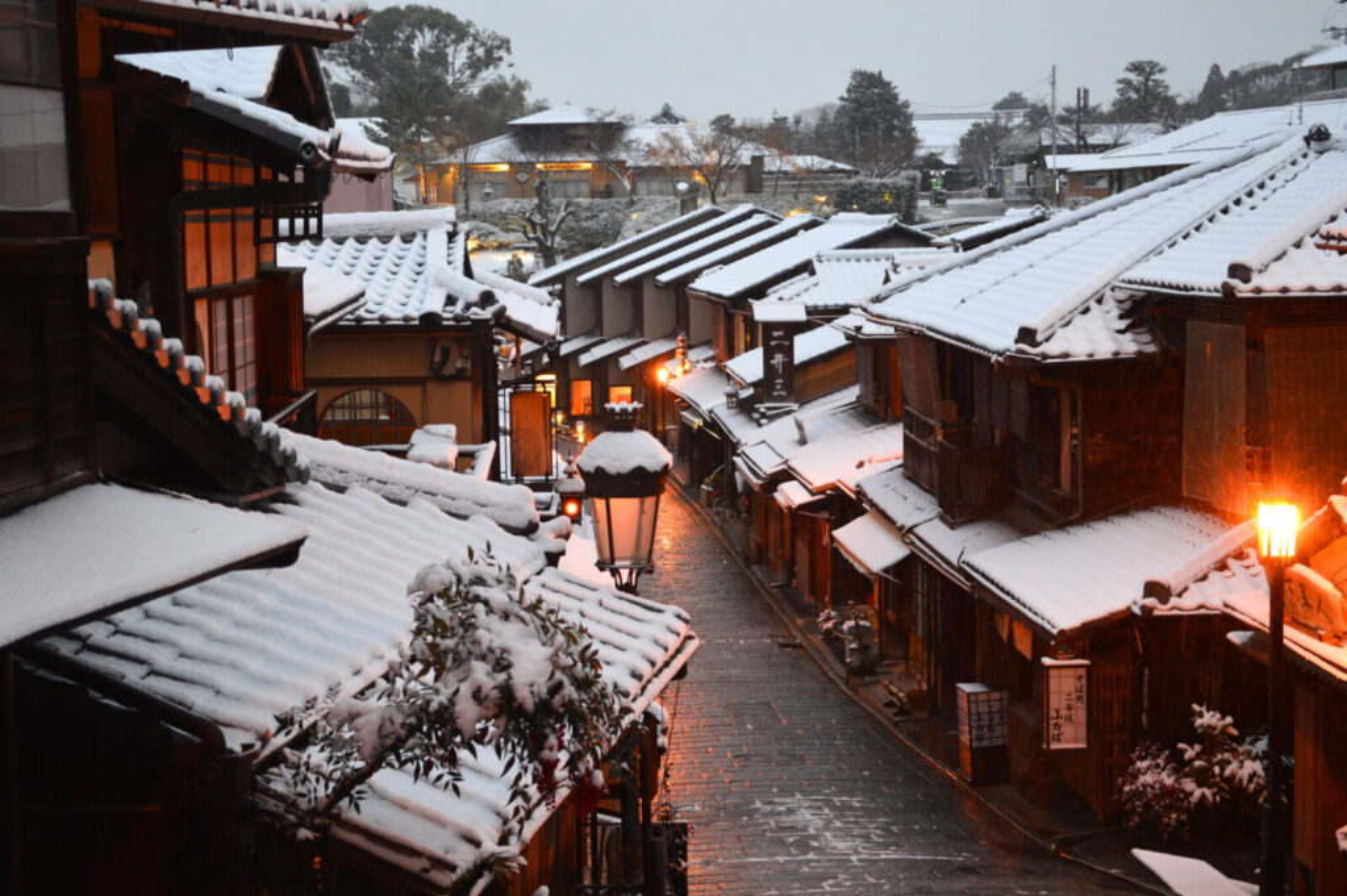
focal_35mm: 63
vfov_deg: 21.5
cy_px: 448
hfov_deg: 31.9
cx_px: 674
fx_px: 2355
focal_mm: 42
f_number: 5.3
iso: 800
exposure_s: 1/8
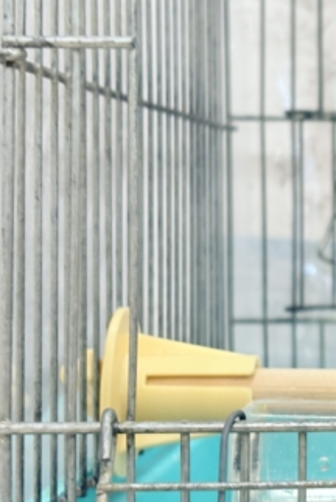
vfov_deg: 19.1
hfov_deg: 12.3
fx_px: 1495
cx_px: 488
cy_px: 286
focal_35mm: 107
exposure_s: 1/50
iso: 64
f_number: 1.6
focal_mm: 5.96
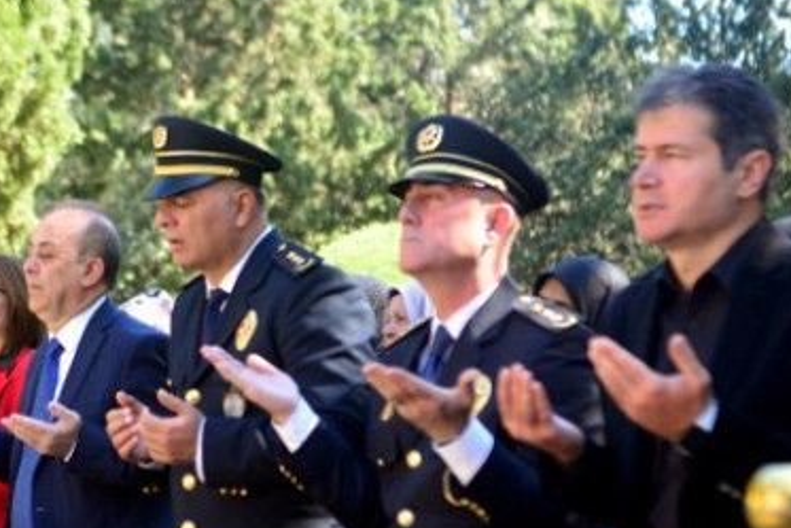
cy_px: 486
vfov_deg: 13.7
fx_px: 2176
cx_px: 259
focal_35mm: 99
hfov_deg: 20.5
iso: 800
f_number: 2.8
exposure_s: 1/1000
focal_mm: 48
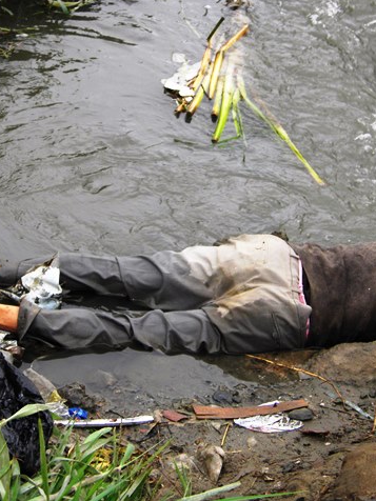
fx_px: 1637
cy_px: 250
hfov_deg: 13.1
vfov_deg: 17.4
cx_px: 237
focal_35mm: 113
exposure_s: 1/100
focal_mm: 15.2
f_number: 3.9
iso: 50
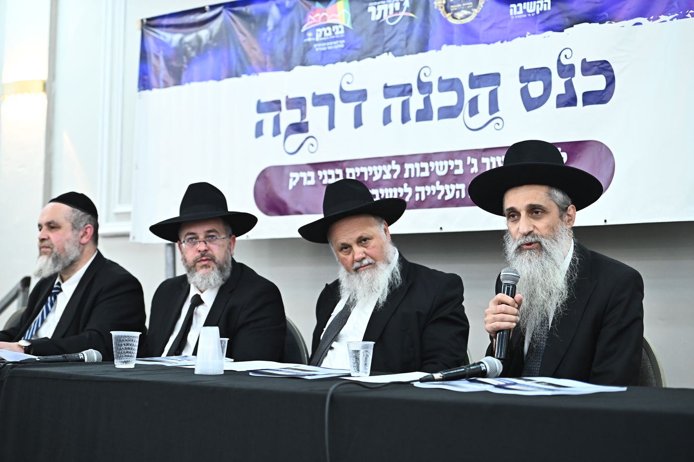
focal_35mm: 70
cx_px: 347
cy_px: 231
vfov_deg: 19.4
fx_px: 1349
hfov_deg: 28.9
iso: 2500
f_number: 3.5
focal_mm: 70
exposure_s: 1/250
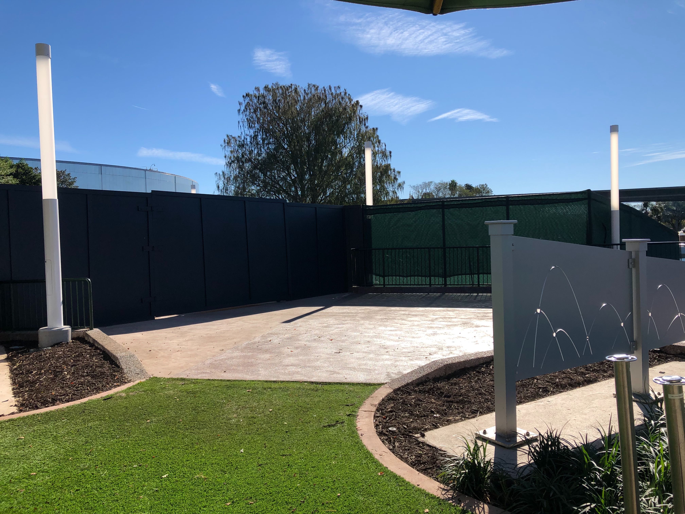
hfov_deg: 63.4
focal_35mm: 28
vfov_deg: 49.7
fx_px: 554
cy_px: 257
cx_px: 342
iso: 20
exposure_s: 1/2525
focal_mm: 3.99
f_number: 1.8
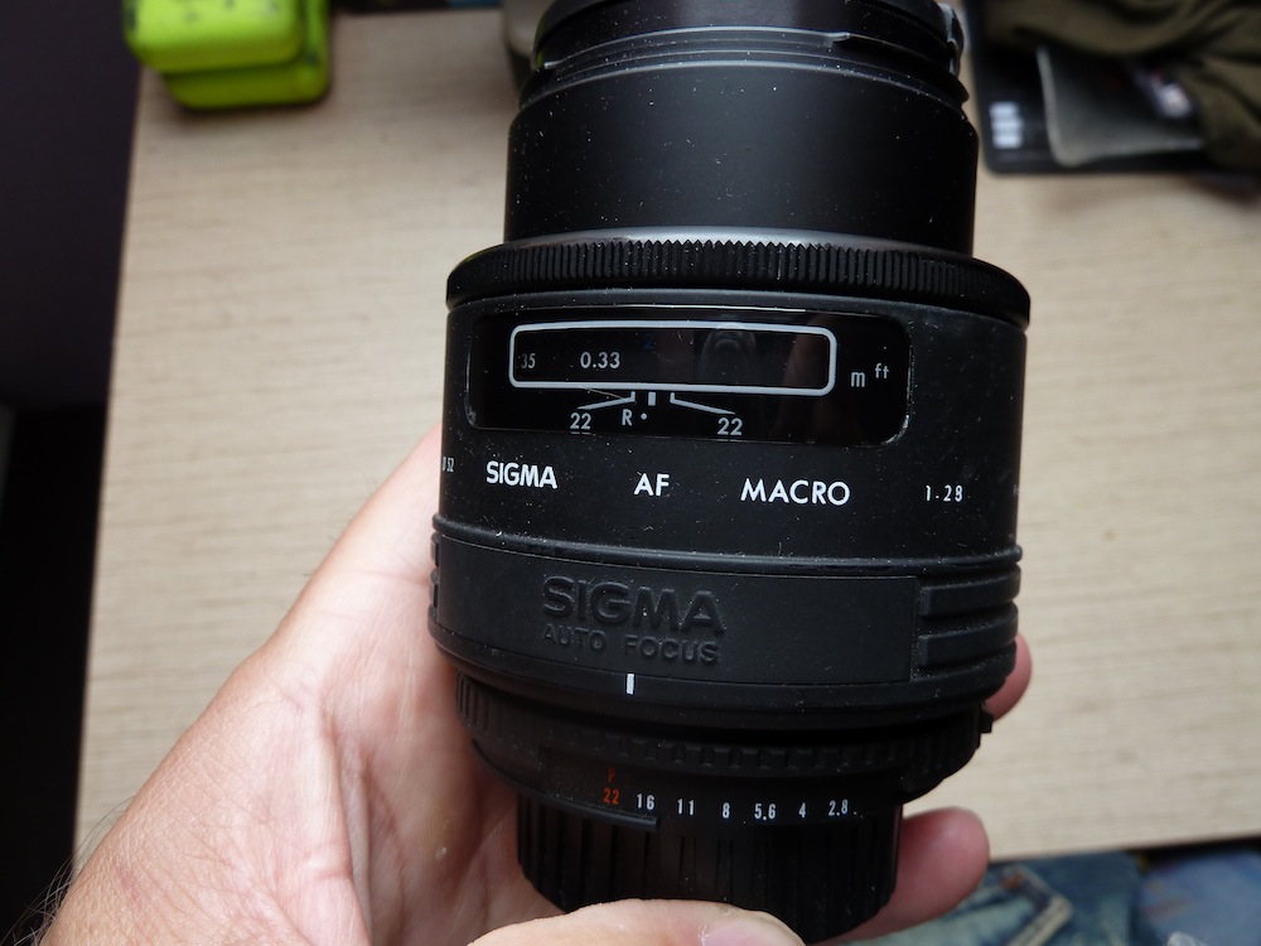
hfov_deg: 69.4
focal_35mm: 25
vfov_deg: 54.9
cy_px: 473
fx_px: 911
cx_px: 630
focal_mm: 4.1
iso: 80
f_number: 3.3
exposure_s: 1/40
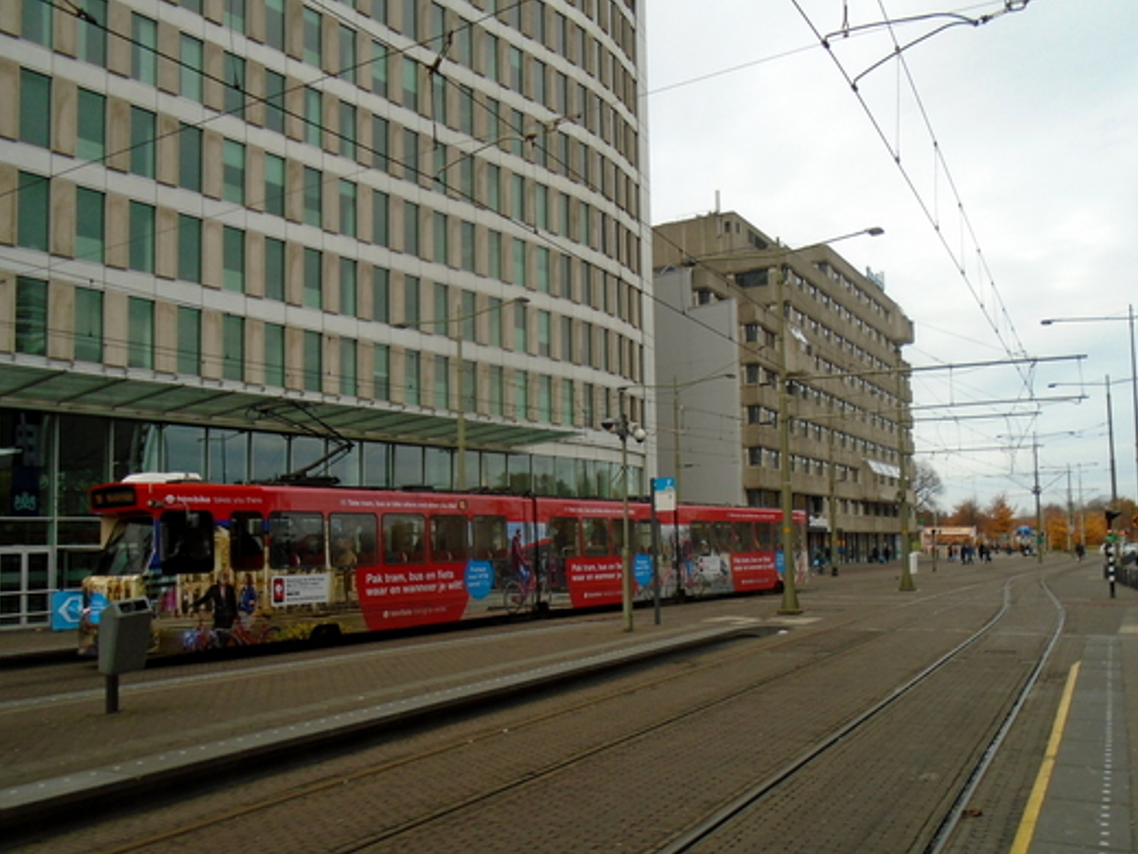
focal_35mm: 30
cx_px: 622
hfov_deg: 59.9
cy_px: 484
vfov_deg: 46.7
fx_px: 986
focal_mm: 4.6
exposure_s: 1/250
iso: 100
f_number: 3.2
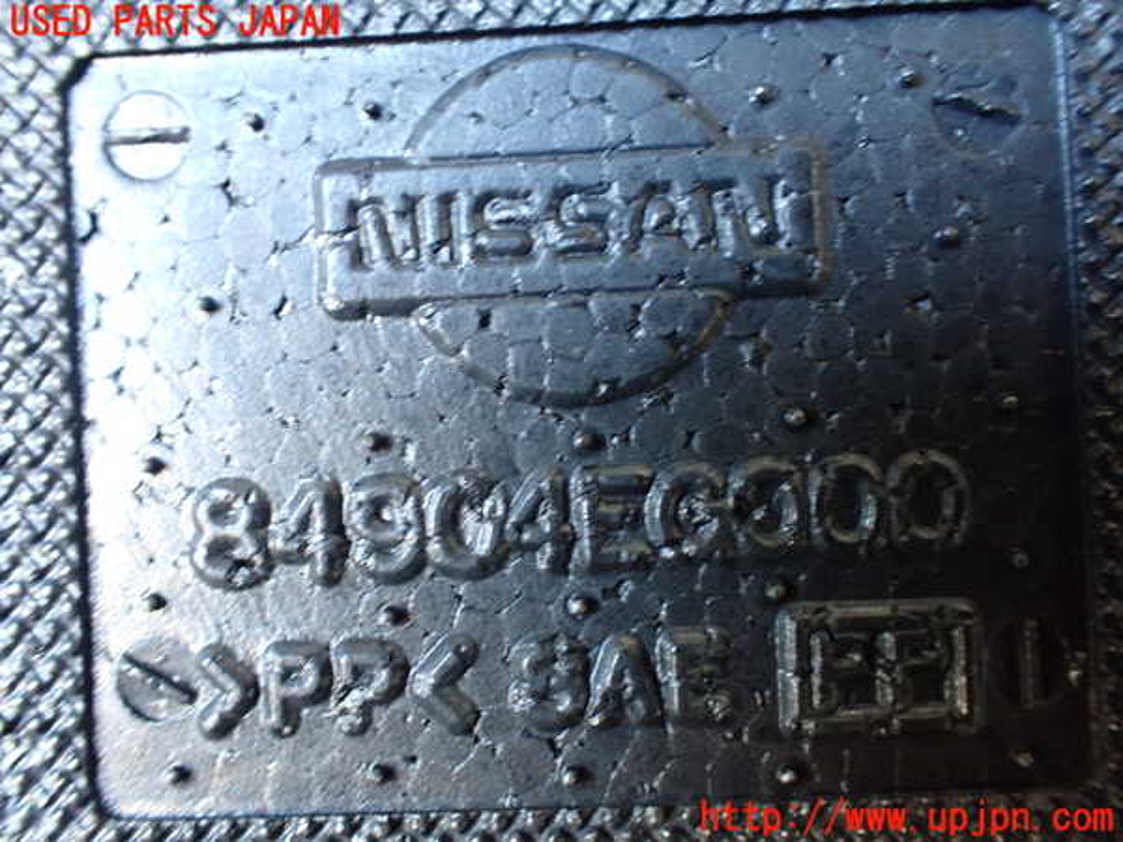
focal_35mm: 30
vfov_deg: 46.8
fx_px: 973
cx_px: 562
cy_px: 421
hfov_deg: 60.0
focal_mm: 5.4
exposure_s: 1/30
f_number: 2.3
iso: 800
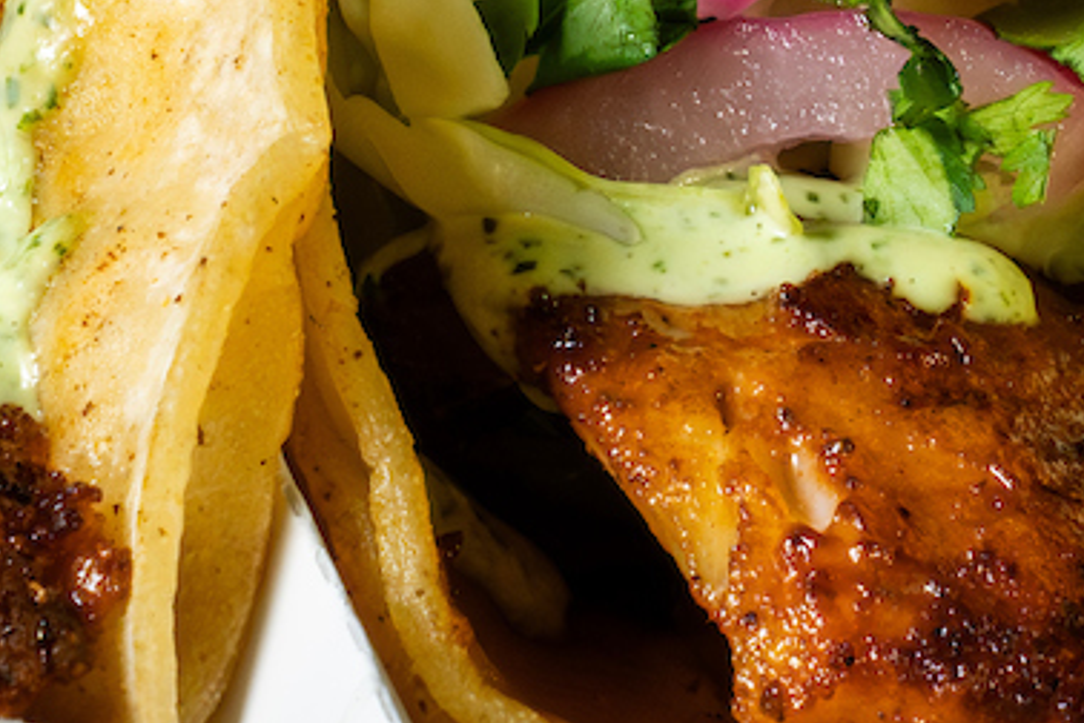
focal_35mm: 406
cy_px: -77
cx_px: 674
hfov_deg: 5.1
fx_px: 12224
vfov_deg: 3.4
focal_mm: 64
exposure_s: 1/40
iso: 3200
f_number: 16
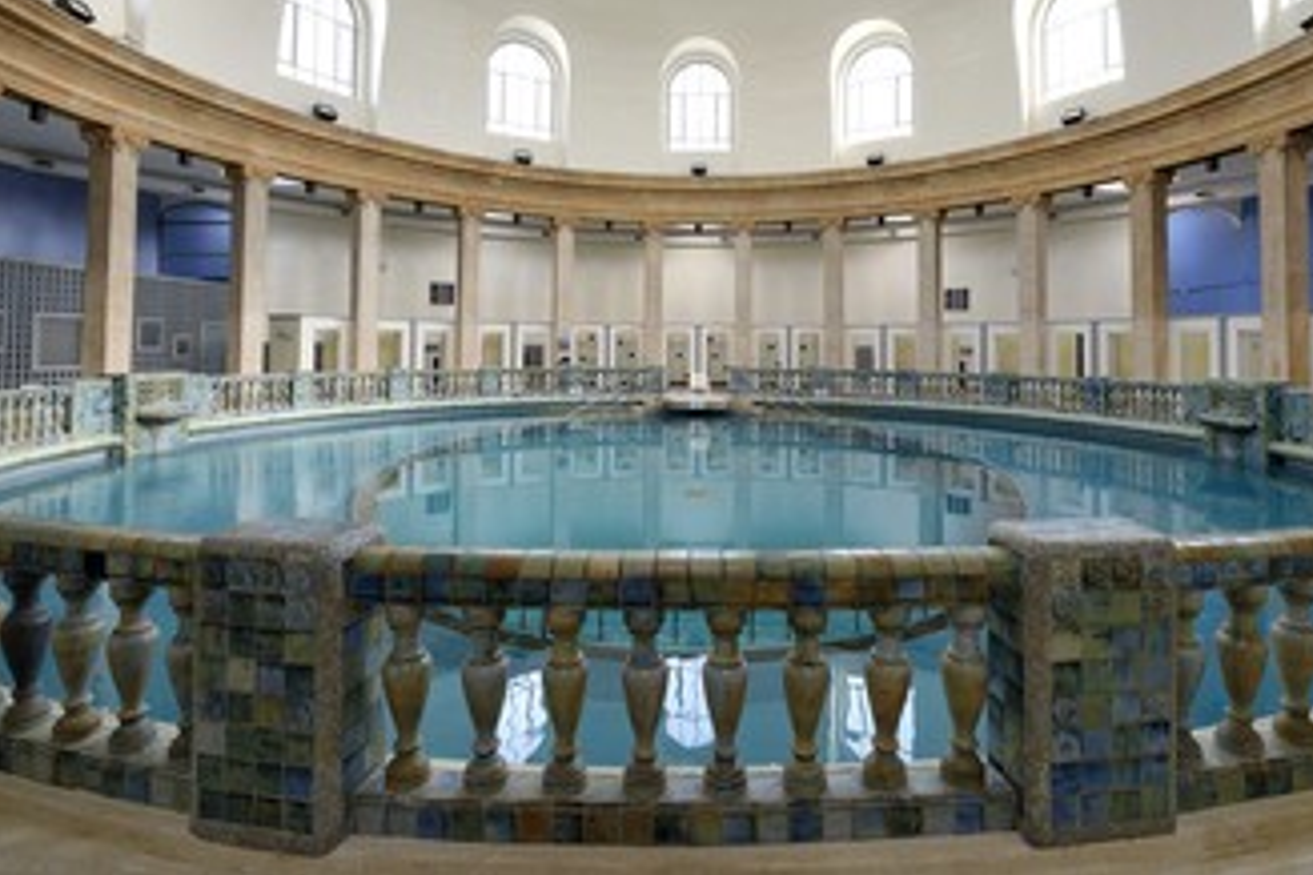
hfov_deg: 89.9
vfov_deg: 66.4
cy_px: 329
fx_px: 656
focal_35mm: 18
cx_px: 699
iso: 200
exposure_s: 1/20
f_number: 8
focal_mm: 14
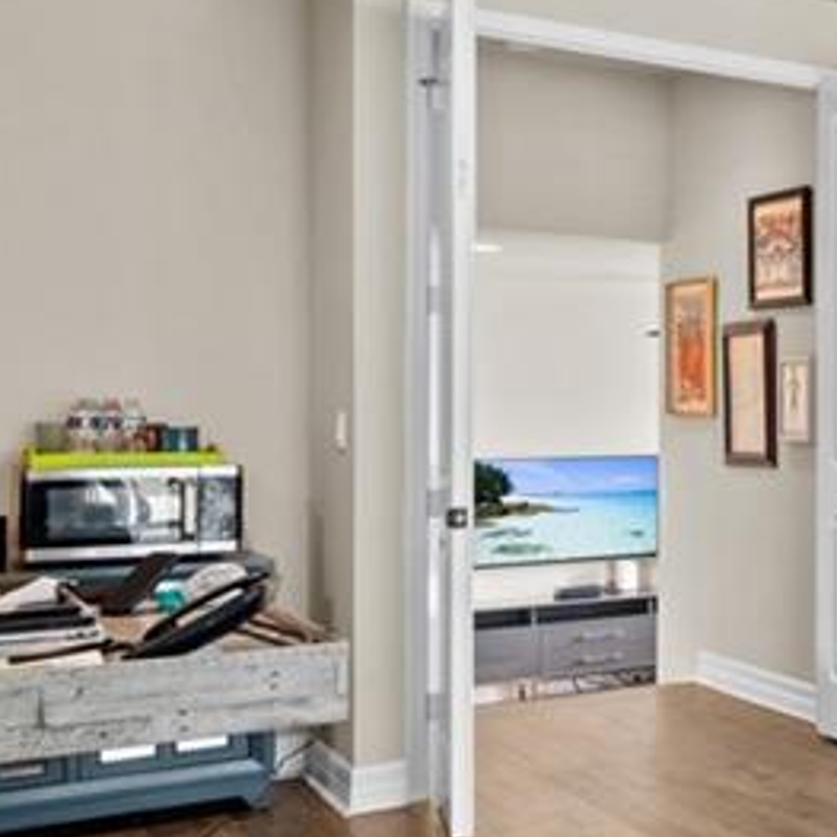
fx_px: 1450
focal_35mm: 53
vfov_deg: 32.2
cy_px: 403
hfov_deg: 21.1
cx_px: 1521
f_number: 10
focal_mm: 16
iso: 200
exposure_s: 1/1.25
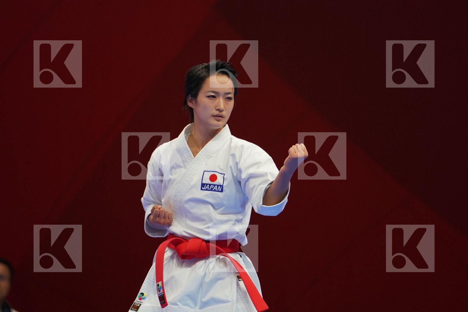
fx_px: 5070
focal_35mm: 390
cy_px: 156
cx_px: 234
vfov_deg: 3.5
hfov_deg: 5.3
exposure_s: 1/500
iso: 1000
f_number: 4
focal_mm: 260
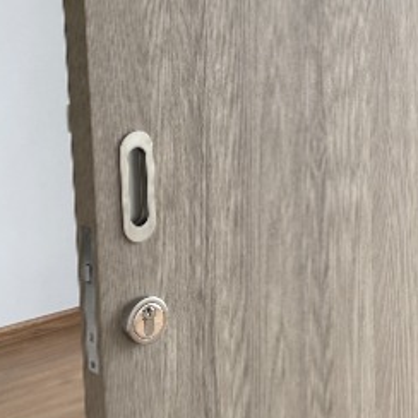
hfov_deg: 18.1
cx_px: 403
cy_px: 87
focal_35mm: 94
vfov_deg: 18.3
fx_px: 1284
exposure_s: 1/138
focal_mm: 4.2
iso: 32
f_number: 1.6
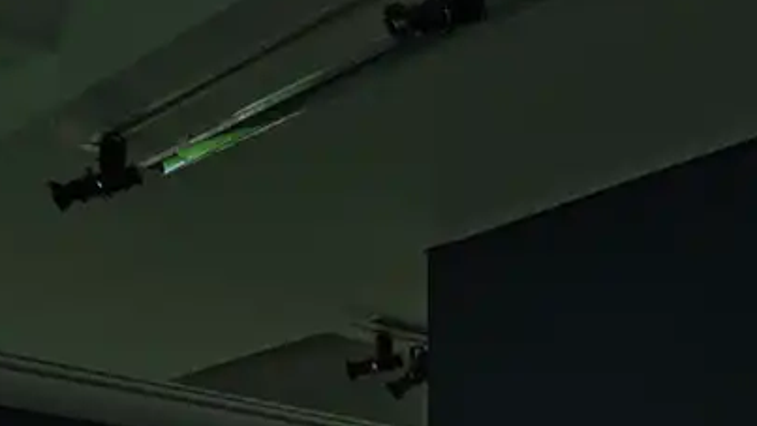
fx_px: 1466
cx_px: 1091
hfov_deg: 23.8
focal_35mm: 73
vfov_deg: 14.3
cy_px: 799
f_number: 6.4
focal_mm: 23
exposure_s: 1/2
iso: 500
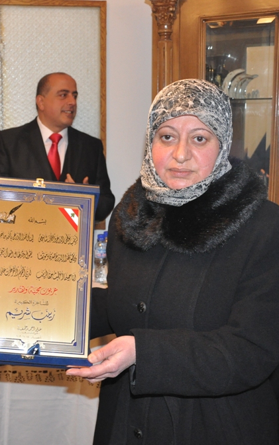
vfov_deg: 41.2
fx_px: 593
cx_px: 32
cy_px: 222
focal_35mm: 49
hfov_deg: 25.7
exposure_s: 1/60
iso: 1600
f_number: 5
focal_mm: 21
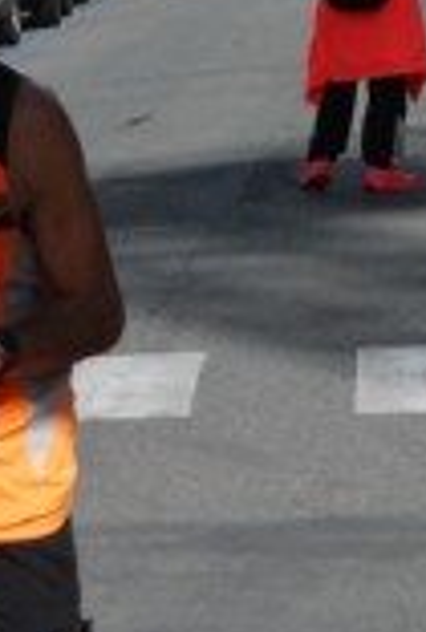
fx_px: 7123
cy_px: 709
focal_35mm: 404
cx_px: 10
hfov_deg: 3.4
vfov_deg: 5.1
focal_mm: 70
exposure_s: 1/2000
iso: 1000
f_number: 8
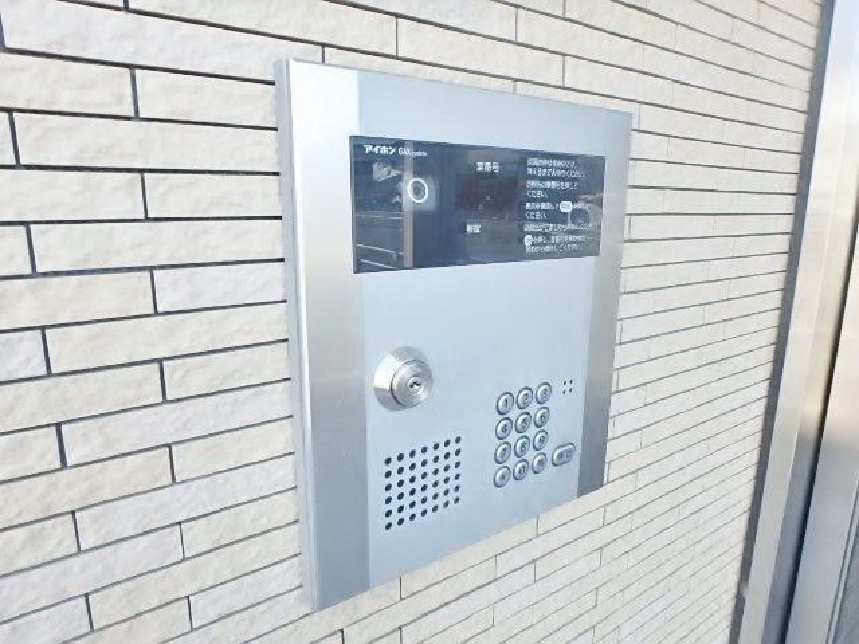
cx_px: 430
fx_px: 521
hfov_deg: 79.0
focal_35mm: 21
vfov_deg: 63.4
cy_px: 322
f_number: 3.5
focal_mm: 3.7
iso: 400
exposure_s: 1/250
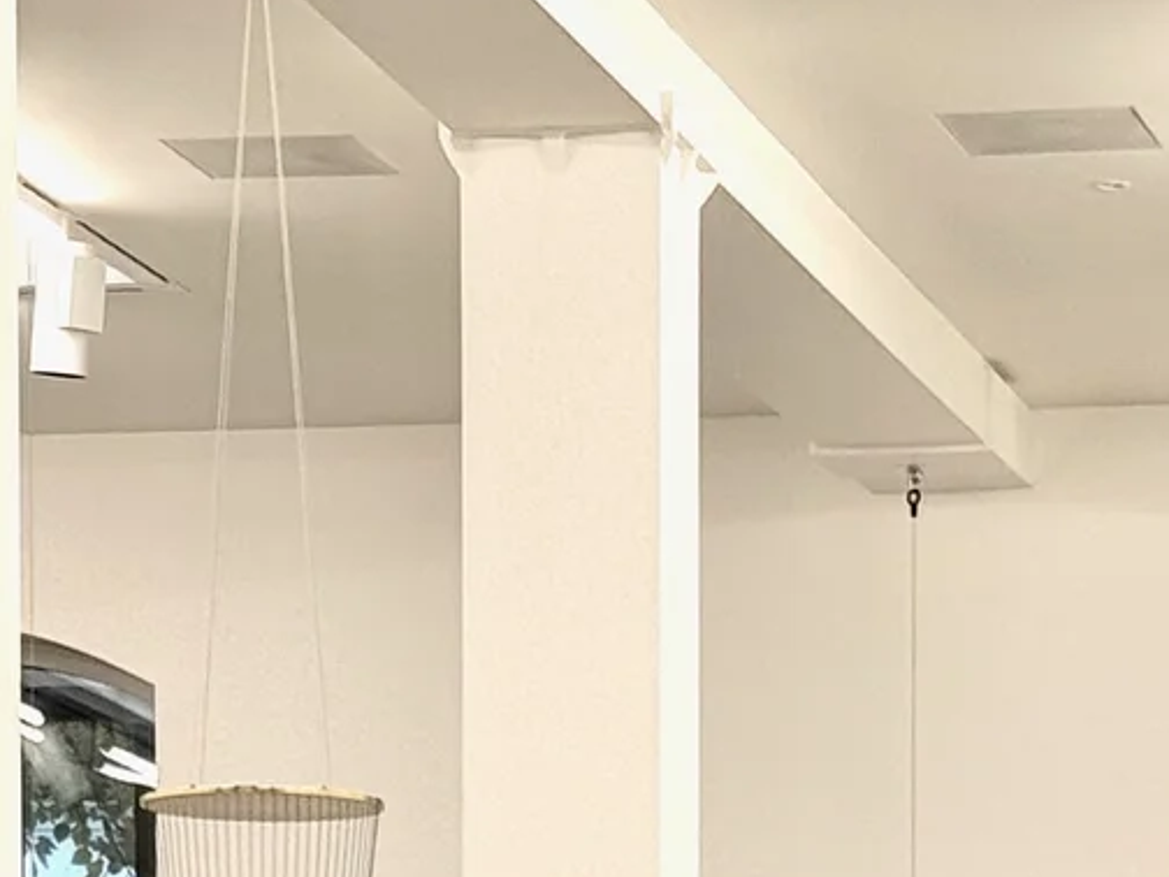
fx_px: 7024
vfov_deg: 6.9
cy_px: 1698
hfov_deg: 9.5
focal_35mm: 208
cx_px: 976
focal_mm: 6.76
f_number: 1.78
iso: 64
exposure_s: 1/250
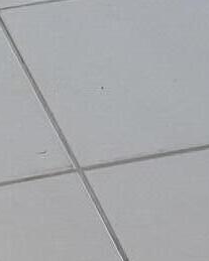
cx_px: -120
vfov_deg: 9.9
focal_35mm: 181
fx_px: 1400
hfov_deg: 8.3
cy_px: -268
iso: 250
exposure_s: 1/60
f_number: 1.78
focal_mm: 6.76
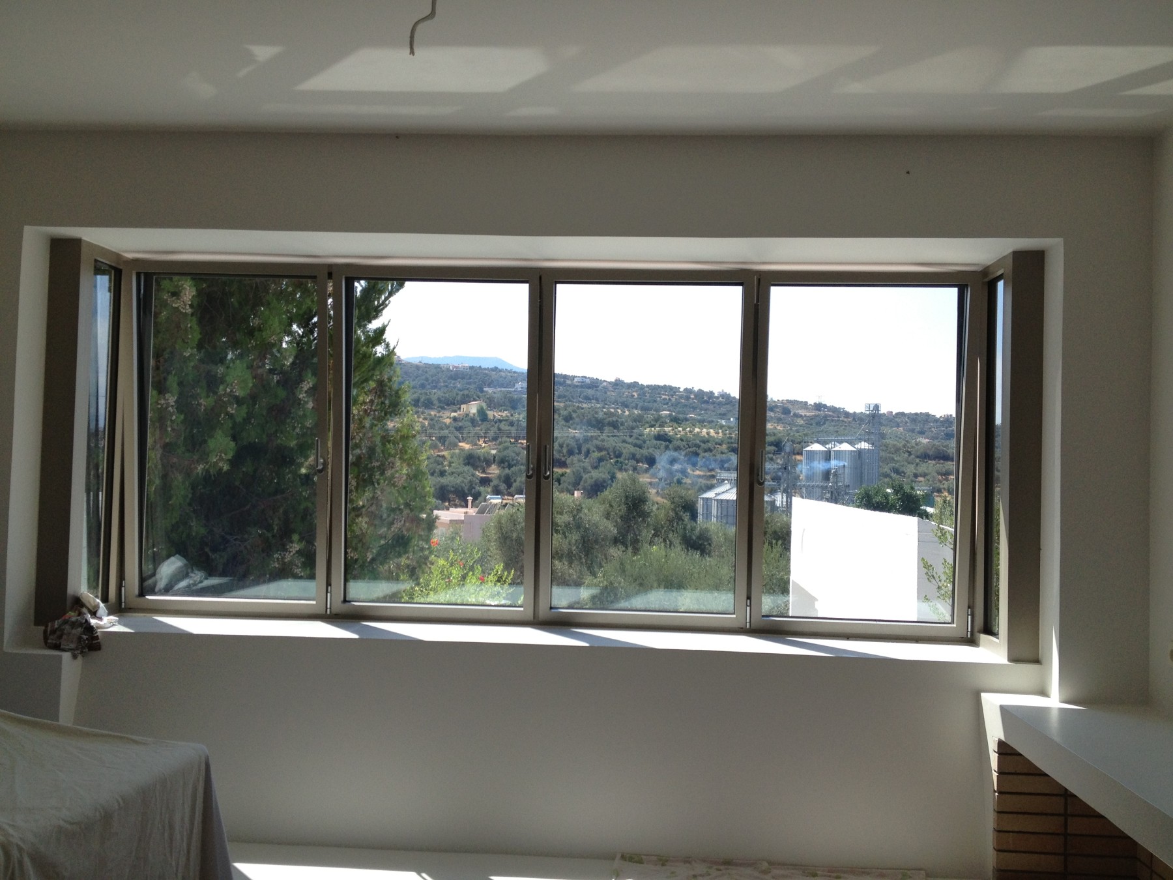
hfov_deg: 52.6
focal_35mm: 35
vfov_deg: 40.7
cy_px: 440
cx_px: 586
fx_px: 1186
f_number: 2.4
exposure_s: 1/905
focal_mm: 4.28
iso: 80
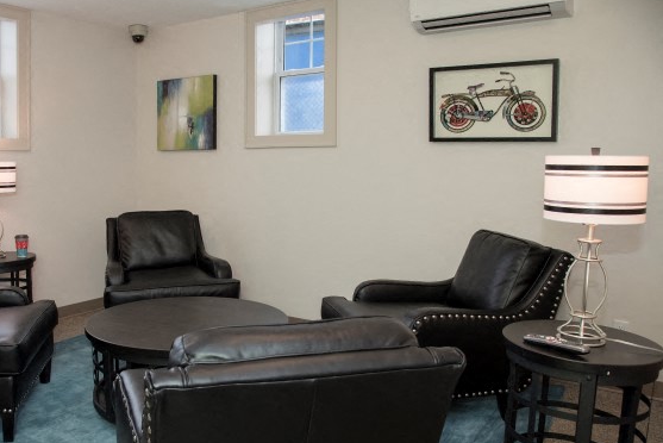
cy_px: 277
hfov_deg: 59.2
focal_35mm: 31
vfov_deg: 42.1
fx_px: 571
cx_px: 236
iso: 1250
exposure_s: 1/60
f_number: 8
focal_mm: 24
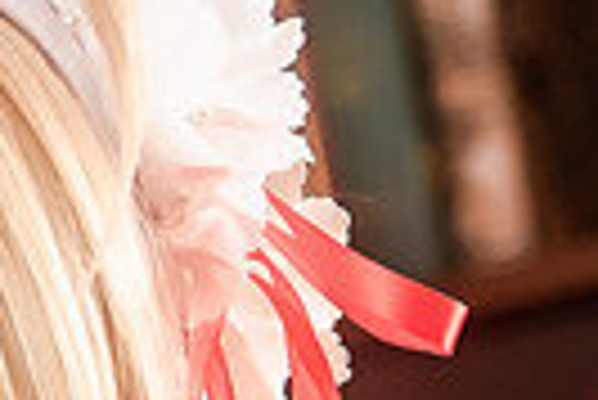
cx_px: 306
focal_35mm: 352
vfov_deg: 3.6
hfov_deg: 5.8
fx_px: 5853
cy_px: 1870
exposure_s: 1/125
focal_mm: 40
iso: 640
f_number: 3.5
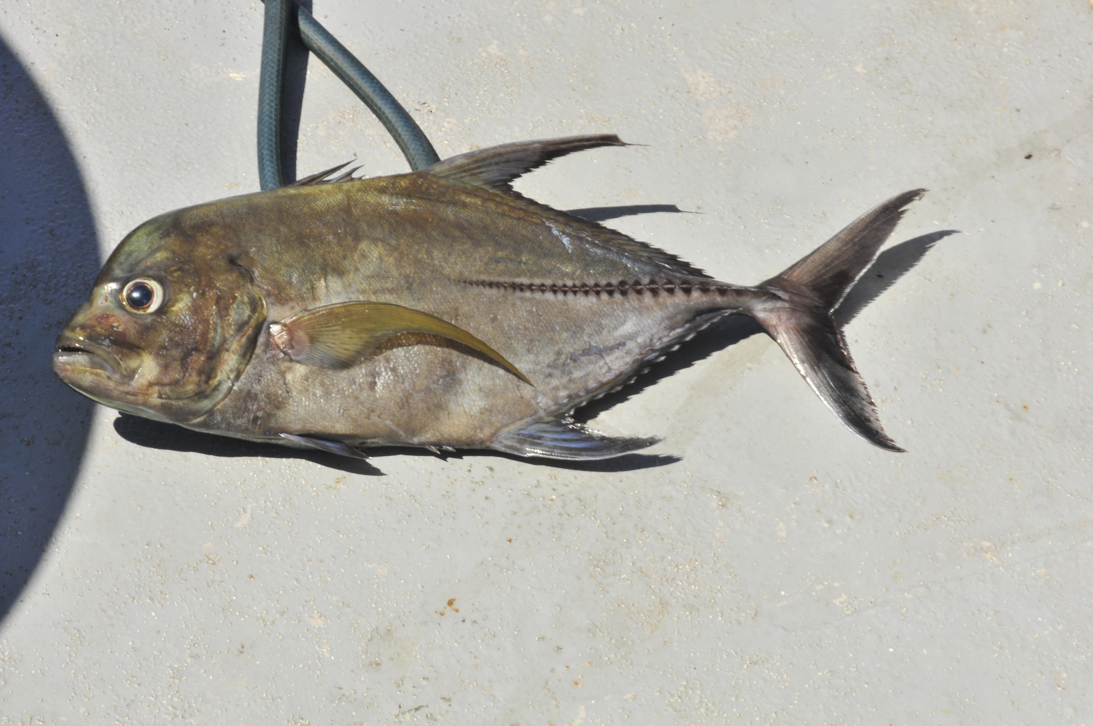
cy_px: 363
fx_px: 4776
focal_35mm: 158
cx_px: 546
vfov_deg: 8.7
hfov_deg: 13.1
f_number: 22
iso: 200
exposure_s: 1/20
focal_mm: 105
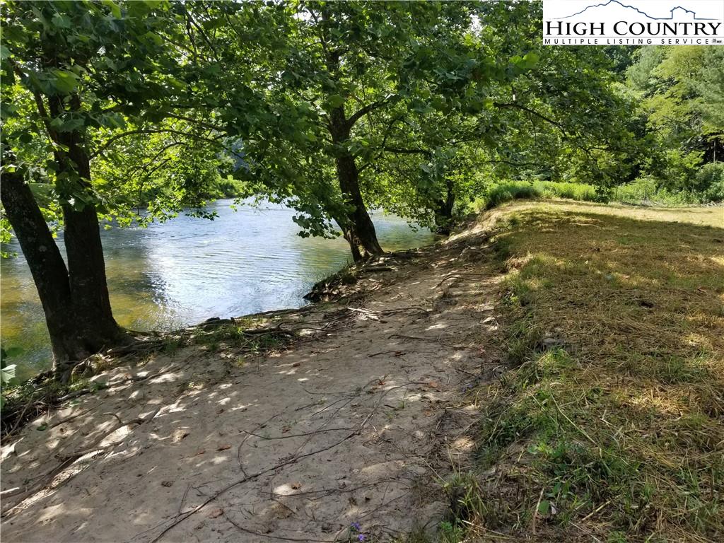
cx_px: 362
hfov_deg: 67.3
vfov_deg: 53.1
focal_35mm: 26
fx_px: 544
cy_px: 272
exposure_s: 1/634
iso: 50
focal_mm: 4.25
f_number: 1.7
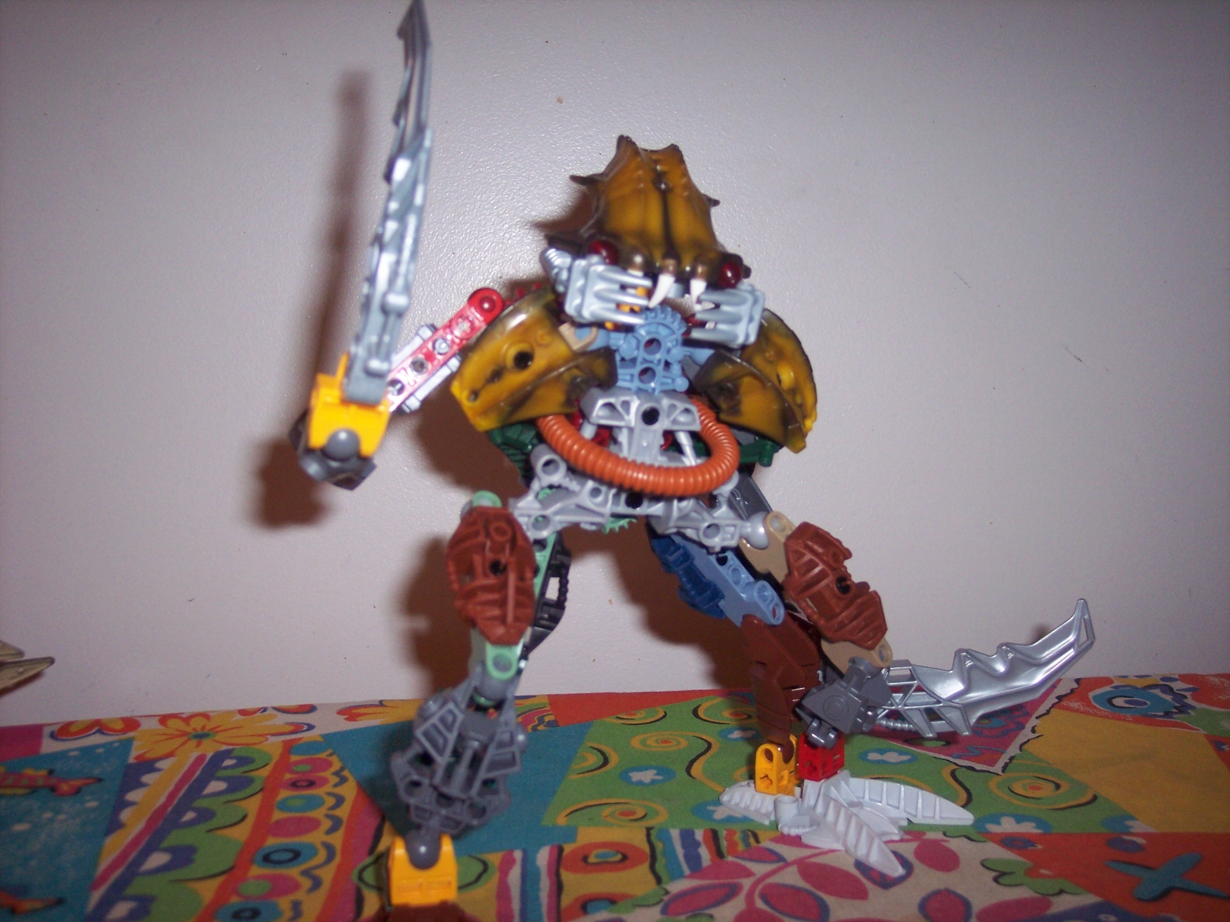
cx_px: 615
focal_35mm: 39
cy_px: 461
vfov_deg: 36.8
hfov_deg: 47.9
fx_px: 1386
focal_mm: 8
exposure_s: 1/60
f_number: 2.8
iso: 140
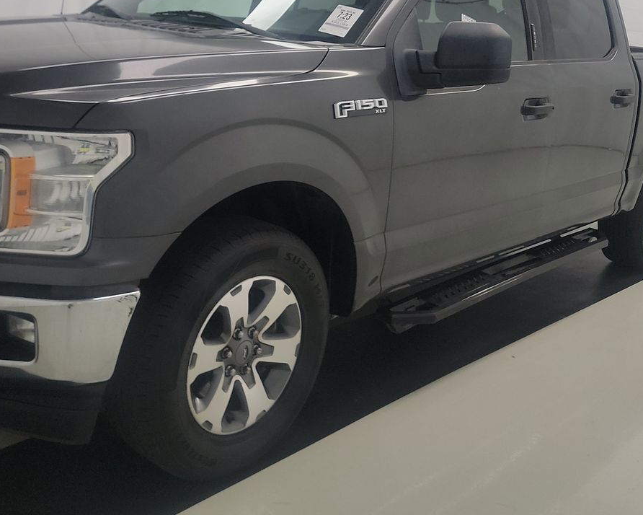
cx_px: 270
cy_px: 140
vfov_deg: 35.0
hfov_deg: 43.7
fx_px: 799
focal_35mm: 42
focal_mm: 6.7
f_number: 1.8
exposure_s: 1/59
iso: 210
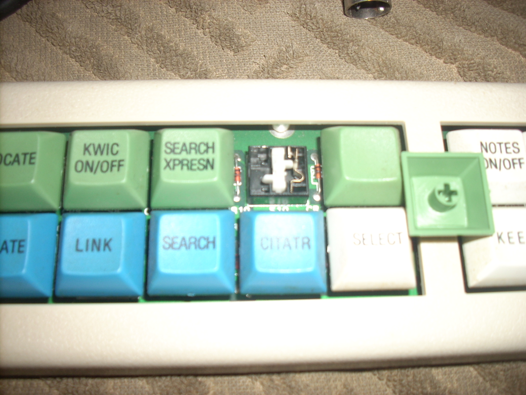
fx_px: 562
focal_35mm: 37
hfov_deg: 50.1
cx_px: 263
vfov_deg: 38.7
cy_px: 198
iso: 64
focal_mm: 6.2
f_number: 5.6
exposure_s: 1/60
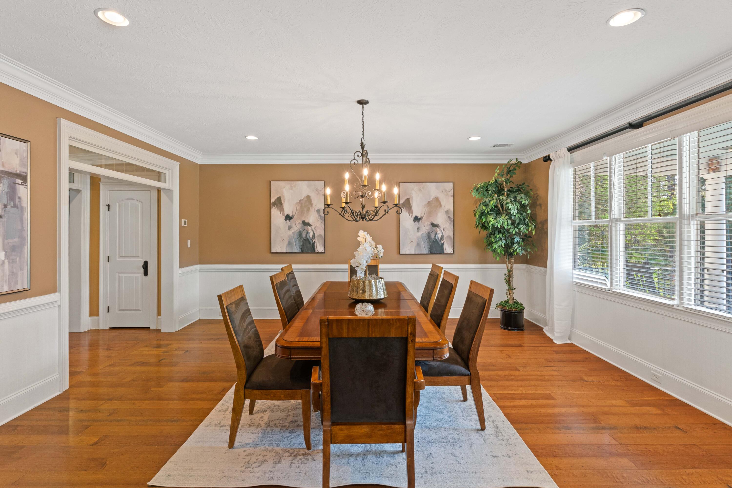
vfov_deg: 70.4
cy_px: 244
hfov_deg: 93.3
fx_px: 346
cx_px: 366
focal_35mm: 17
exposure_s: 1/1.67
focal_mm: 17
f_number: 9
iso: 640
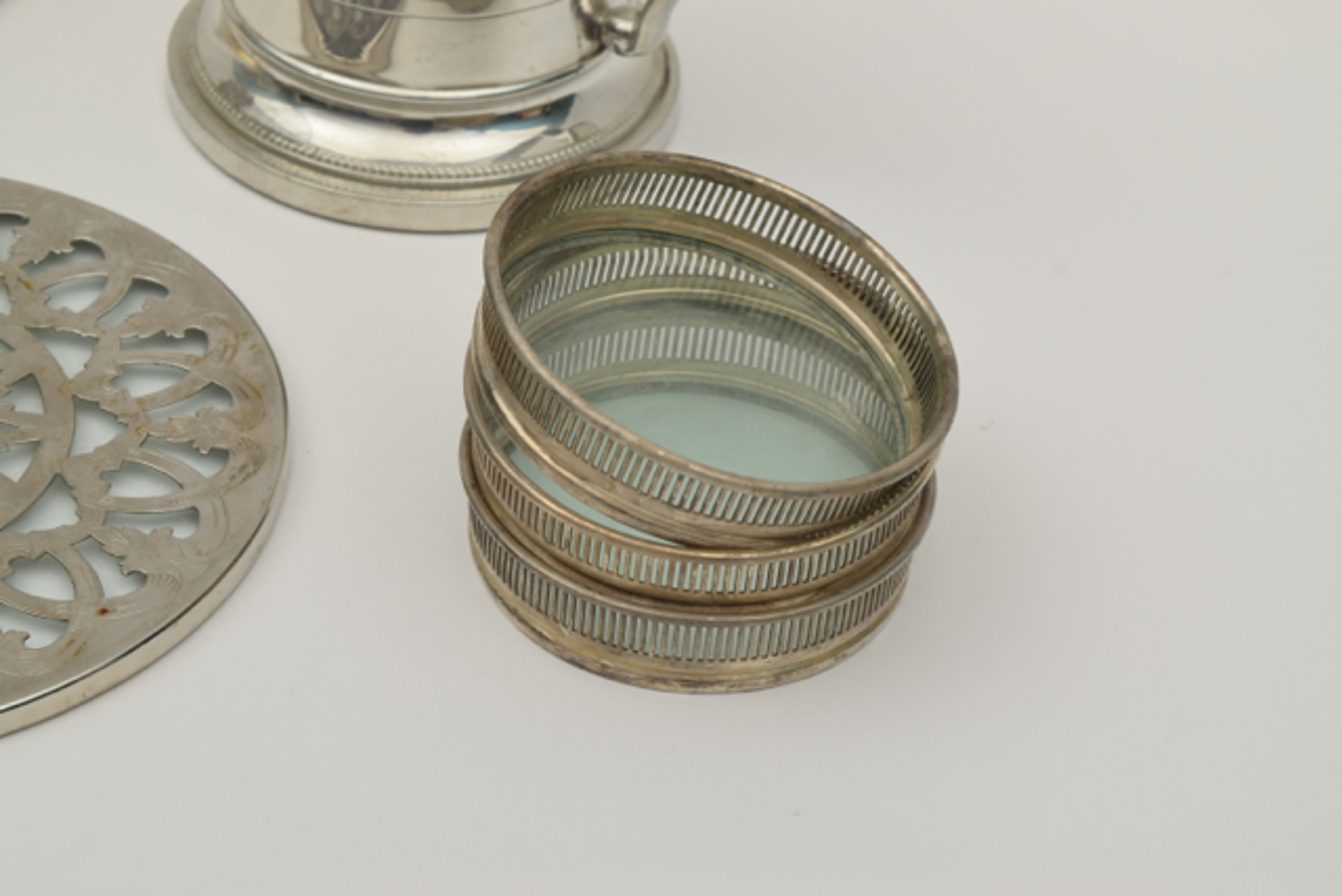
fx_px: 3076
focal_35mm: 82
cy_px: 448
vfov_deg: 16.6
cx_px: 671
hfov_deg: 24.6
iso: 100
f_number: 11
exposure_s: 1/125
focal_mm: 55
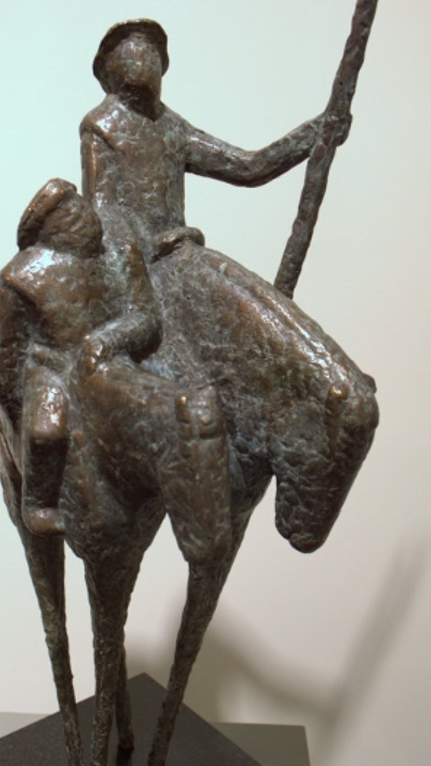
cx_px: 187
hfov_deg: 27.7
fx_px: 873
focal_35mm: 43
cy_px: 367
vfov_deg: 47.3
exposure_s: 1/125
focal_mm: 24
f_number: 5.6
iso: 400
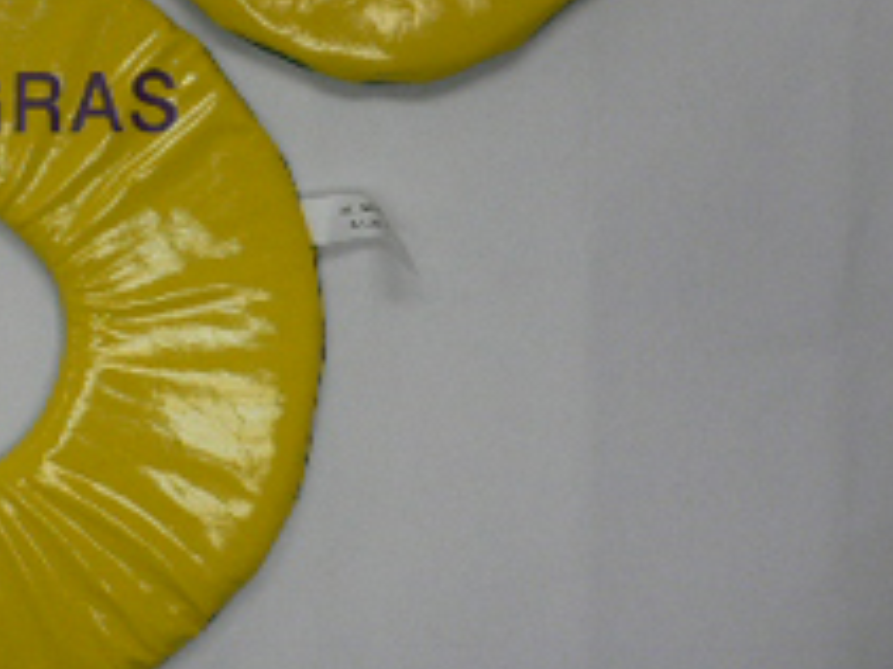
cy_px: -40
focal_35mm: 83
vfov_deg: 17.3
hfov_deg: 22.1
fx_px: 2140
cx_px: -119
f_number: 2.8
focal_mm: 5.8
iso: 100
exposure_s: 1/25
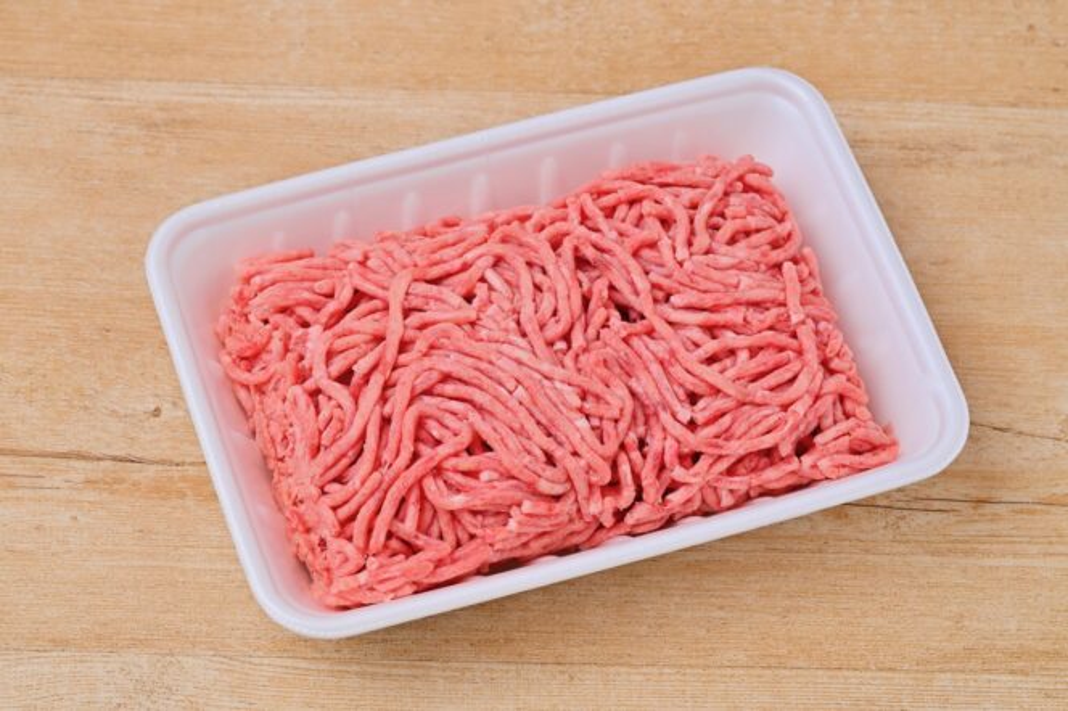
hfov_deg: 17.1
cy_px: 356
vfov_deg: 11.4
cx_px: 534
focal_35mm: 120
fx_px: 3558
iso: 100
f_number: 13
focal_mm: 120
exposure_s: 1/125
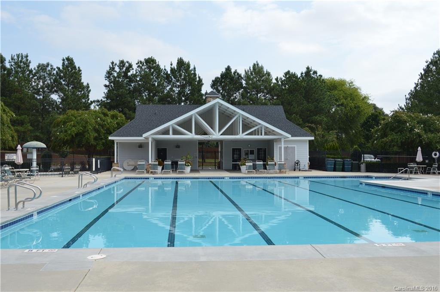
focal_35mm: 36
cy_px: 146
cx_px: 220
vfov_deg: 36.8
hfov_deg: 53.2
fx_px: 439
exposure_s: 1/250
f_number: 7.1
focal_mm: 24
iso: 100
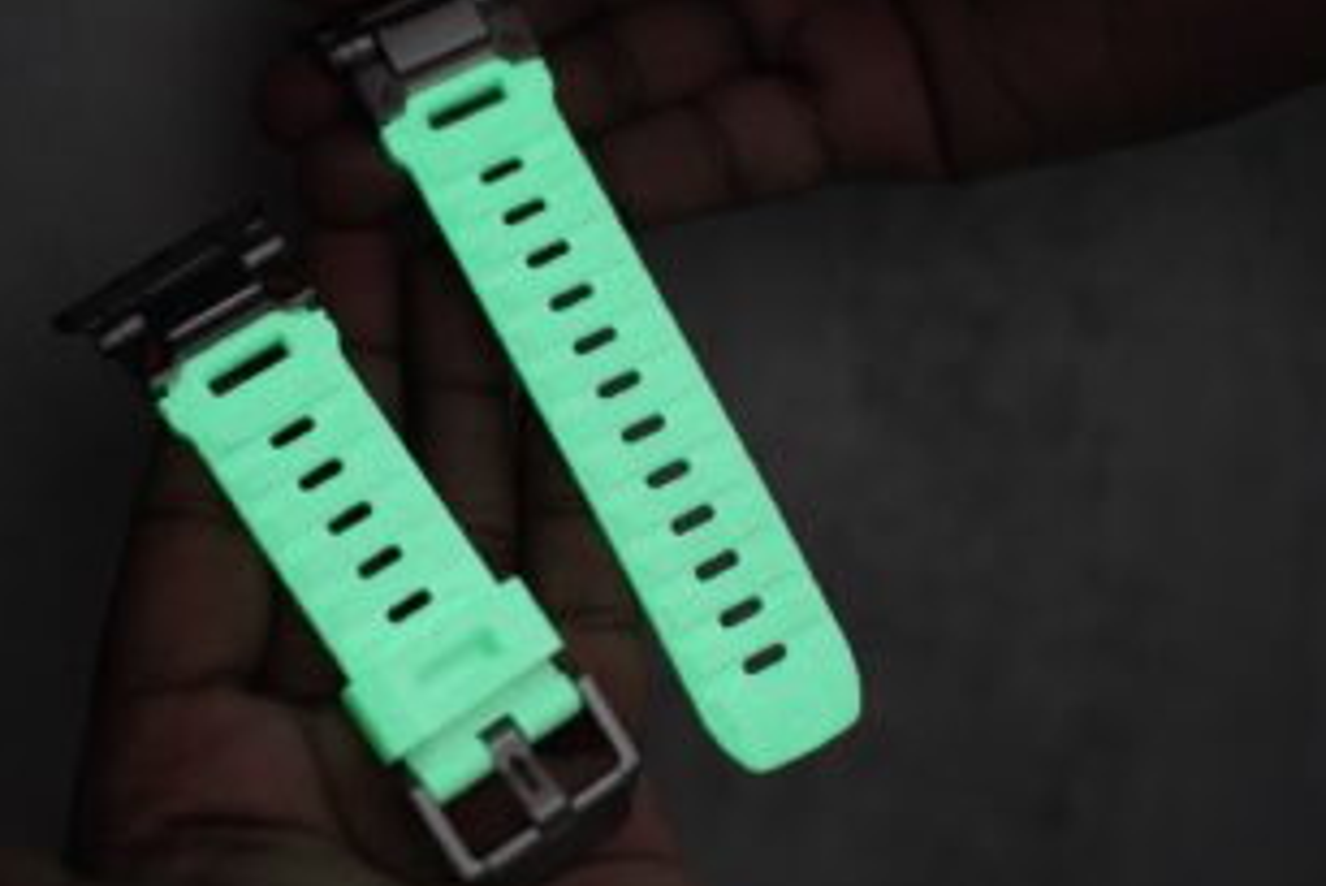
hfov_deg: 35.5
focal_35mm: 56
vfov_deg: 24.2
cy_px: 387
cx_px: 510
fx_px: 2064
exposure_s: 1/45
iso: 12800
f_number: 2.8
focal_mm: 43
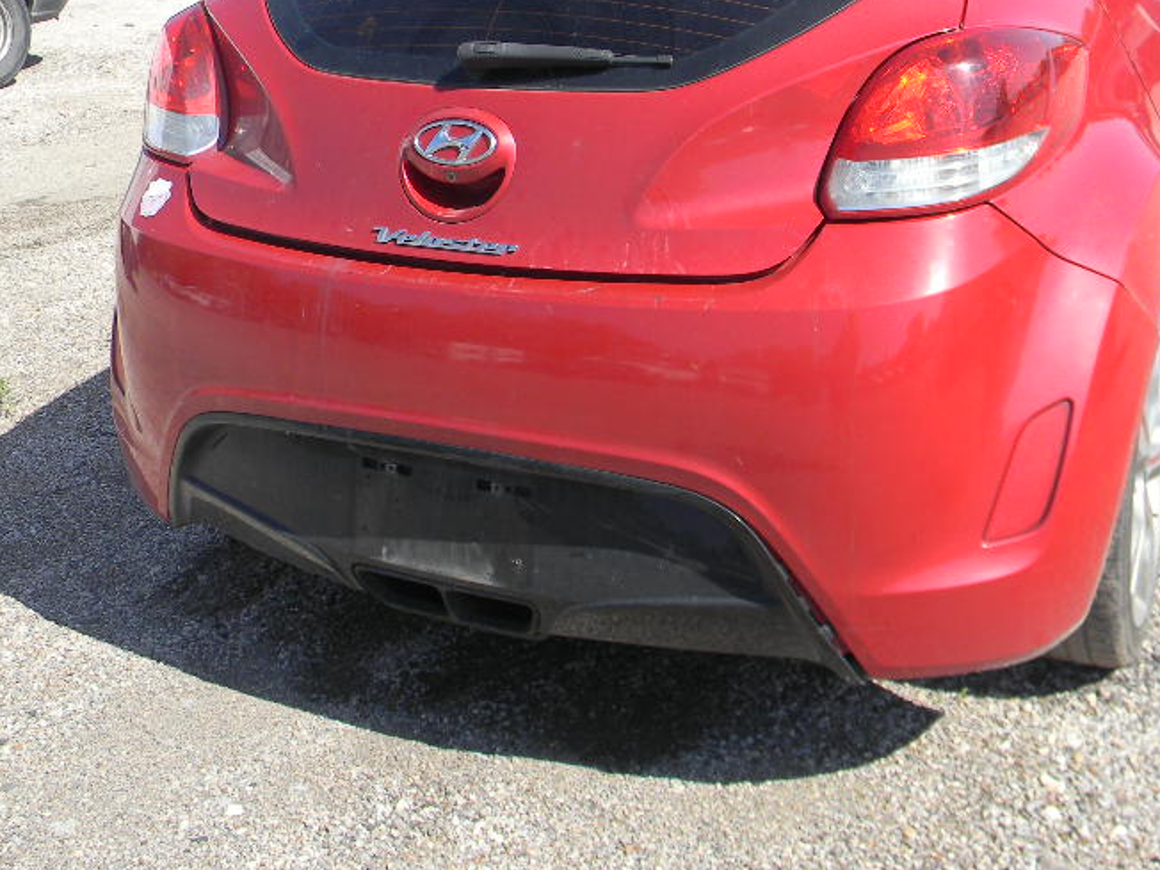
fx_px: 1474
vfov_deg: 32.5
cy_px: 274
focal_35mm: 44
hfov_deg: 42.5
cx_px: 754
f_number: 3.5
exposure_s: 1/470
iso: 80
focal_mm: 5
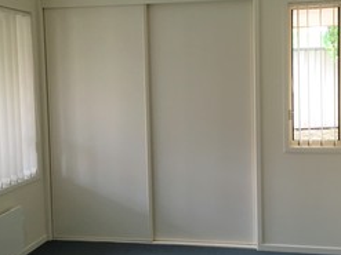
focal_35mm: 47
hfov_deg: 40.3
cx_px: 206
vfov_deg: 30.8
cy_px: 106
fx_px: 463
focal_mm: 4.15
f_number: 2.2
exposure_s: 1/33
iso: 125
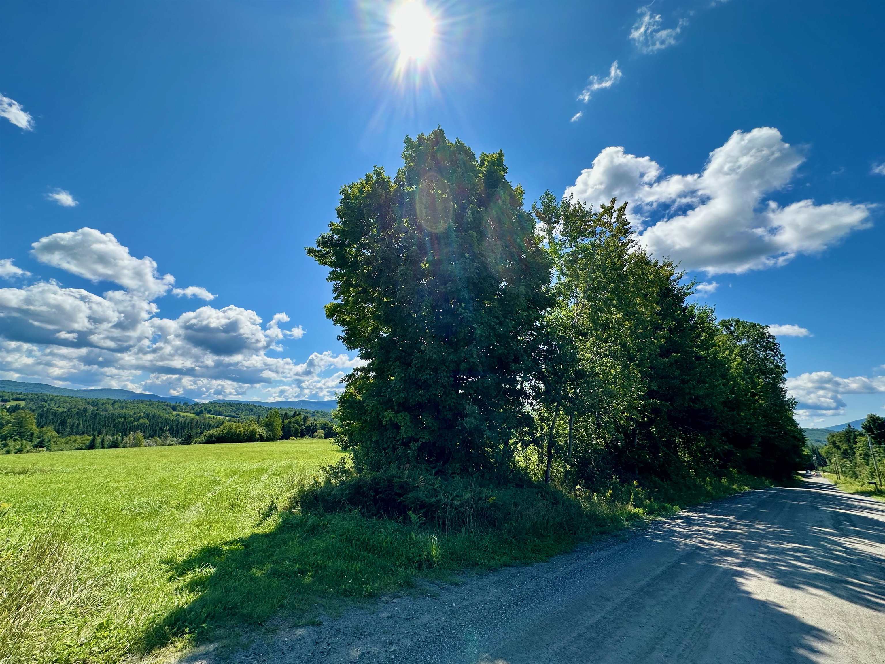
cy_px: 332
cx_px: 442
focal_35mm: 14
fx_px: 358
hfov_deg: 102.1
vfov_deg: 85.7
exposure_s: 1/1618
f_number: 2.2
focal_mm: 2.22
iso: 50
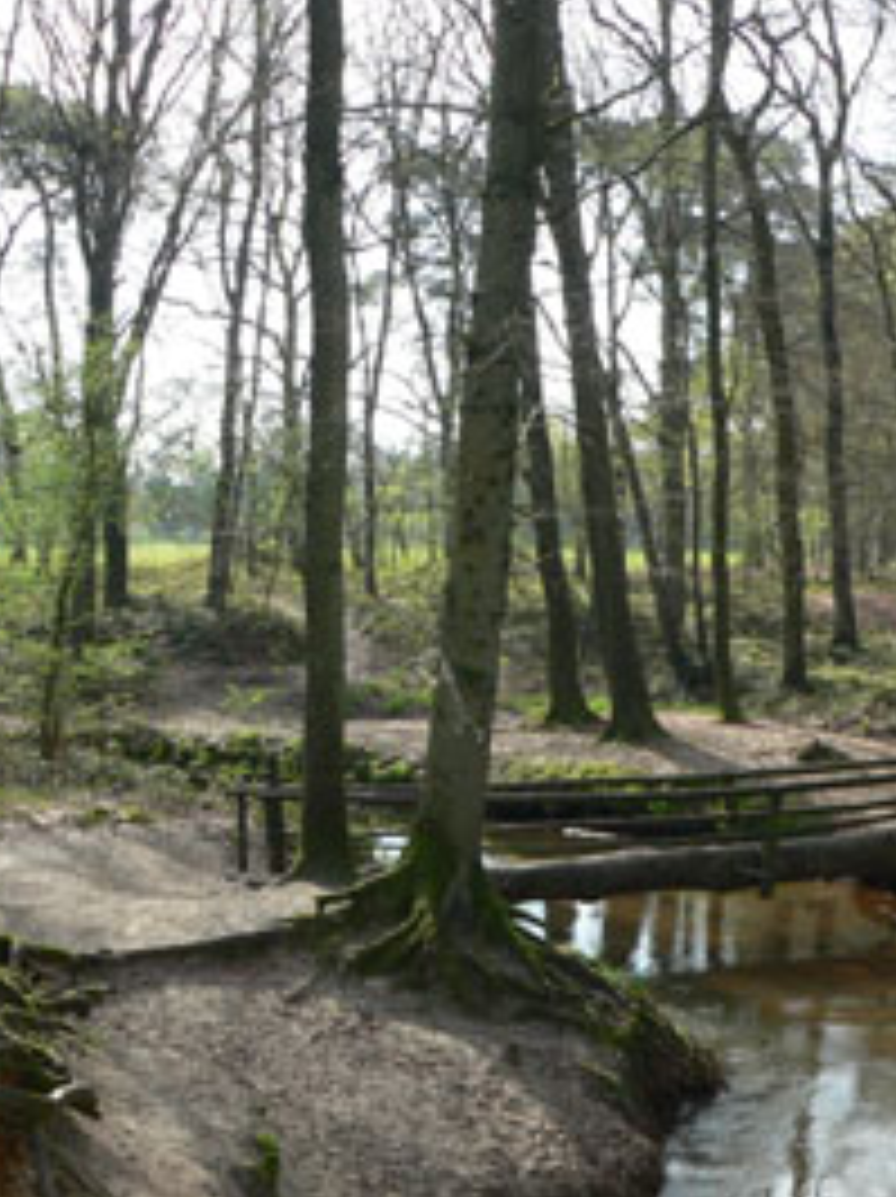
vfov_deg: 31.6
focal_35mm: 61
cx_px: 477
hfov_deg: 24.0
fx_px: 2109
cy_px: 742
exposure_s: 1/160
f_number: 3.7
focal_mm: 6
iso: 80
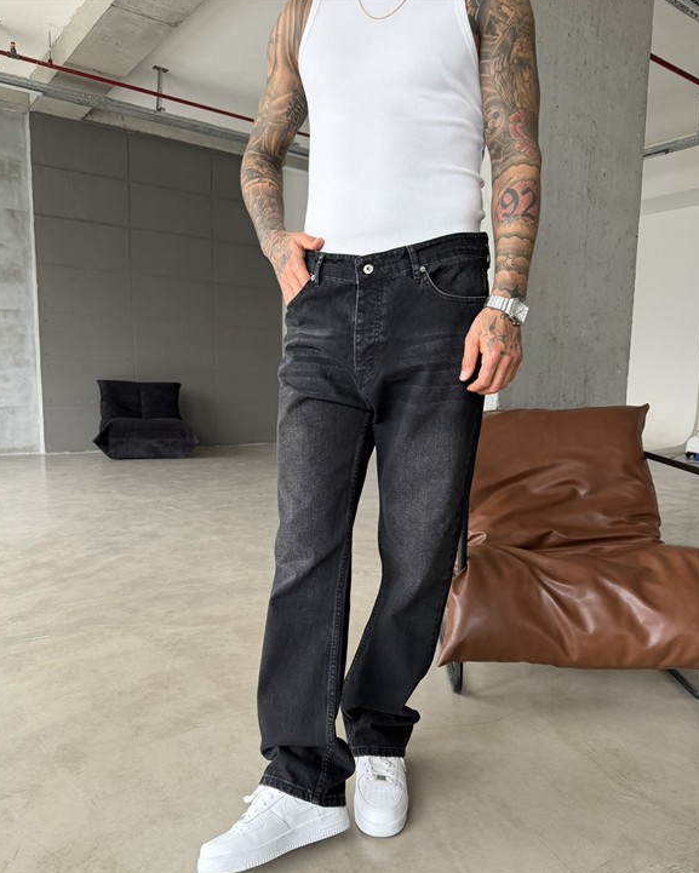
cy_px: 481
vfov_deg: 65.9
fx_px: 672
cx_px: 350
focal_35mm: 26
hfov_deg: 54.9
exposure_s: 1/89
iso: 200
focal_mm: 6.76
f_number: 1.78
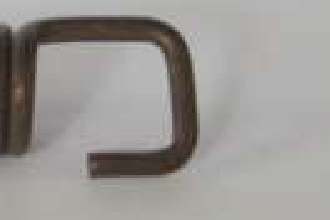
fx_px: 5005
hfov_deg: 3.8
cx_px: -210
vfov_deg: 2.5
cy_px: 92
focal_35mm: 546
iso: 800
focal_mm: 80
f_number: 8
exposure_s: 1/15
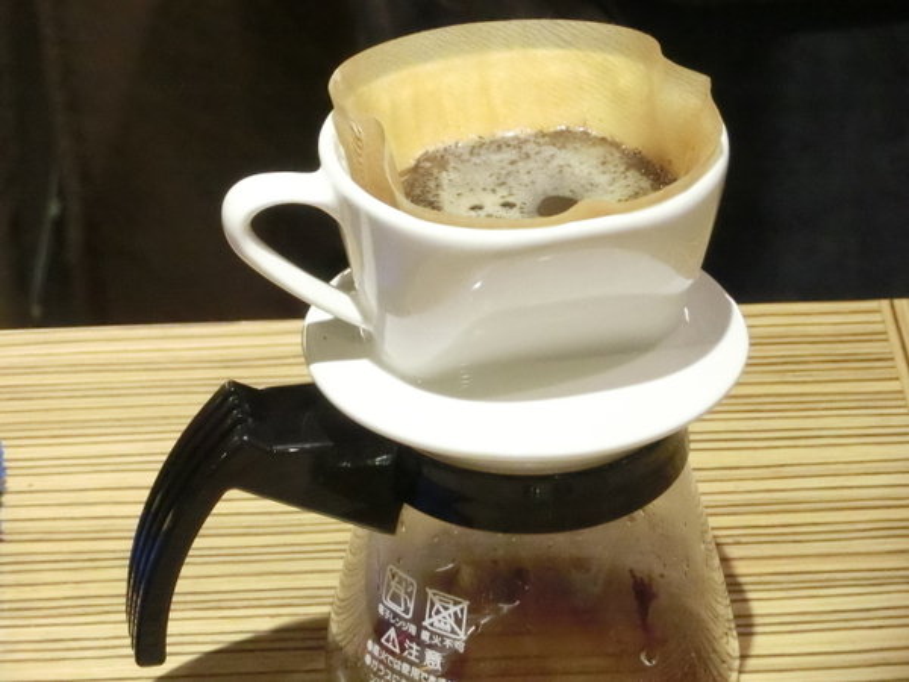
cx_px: 454
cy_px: 341
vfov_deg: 12.0
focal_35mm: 123
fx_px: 3230
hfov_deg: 16.0
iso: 3200
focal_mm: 21.79
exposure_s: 1/60
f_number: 5.5
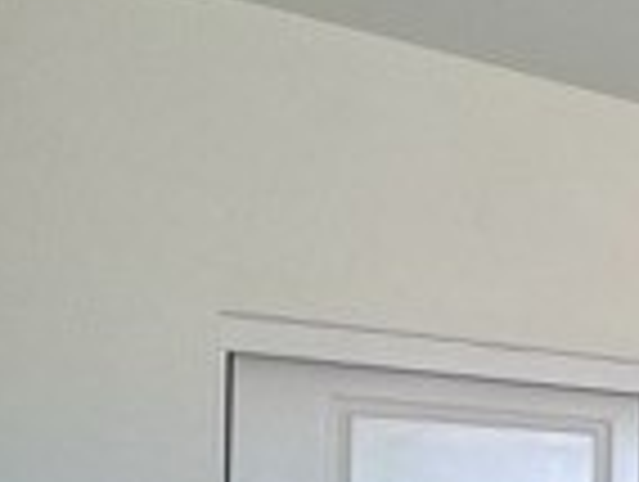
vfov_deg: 21.9
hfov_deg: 19.3
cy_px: 550
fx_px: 1165
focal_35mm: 63
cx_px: 1251
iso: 64
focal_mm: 2.22
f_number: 2.2
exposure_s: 1/99
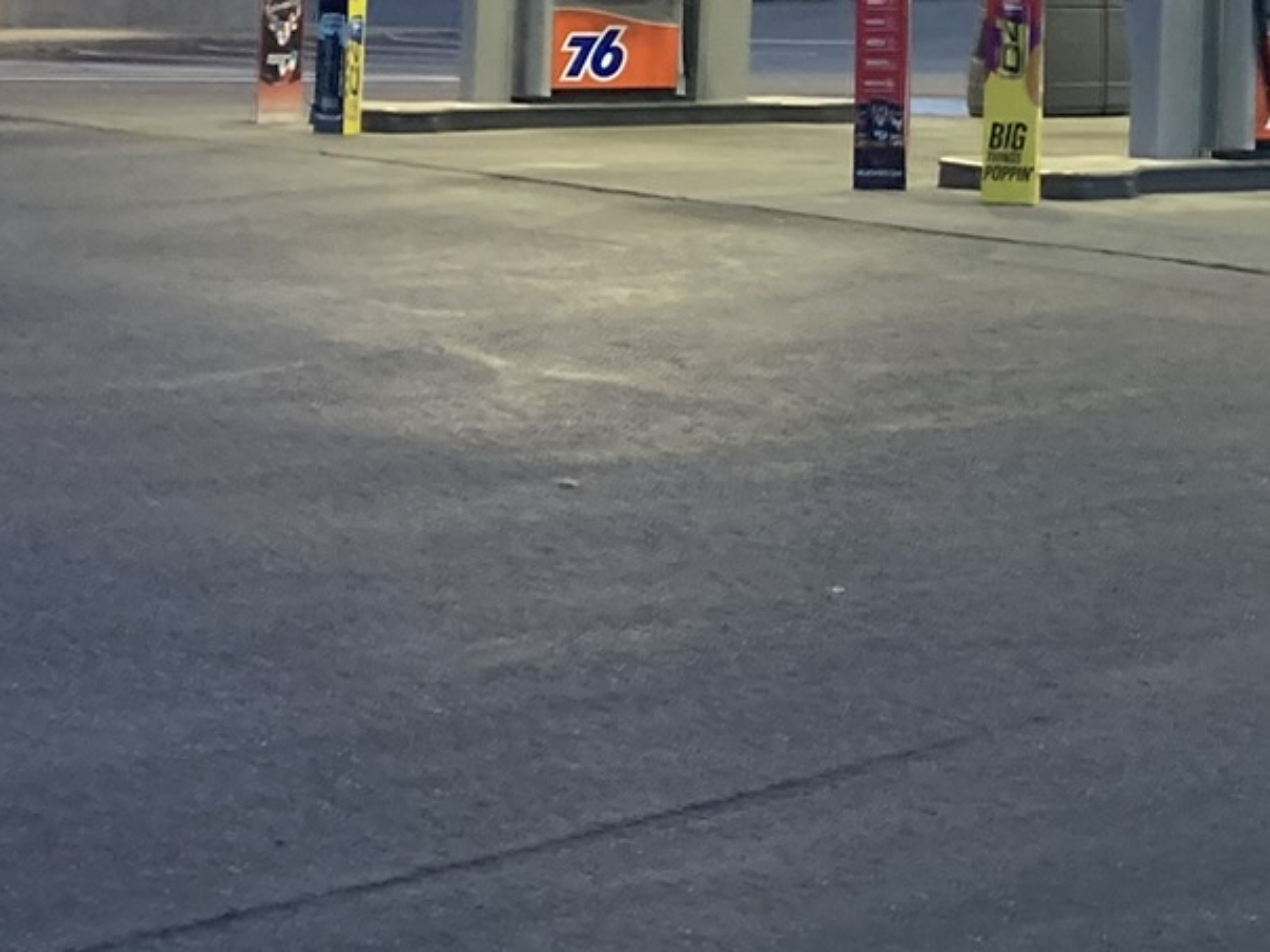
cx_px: 1459
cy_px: -275
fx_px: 3485
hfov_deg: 19.6
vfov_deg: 14.9
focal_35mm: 95
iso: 80
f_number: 1.8
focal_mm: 3.99
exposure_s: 1/89
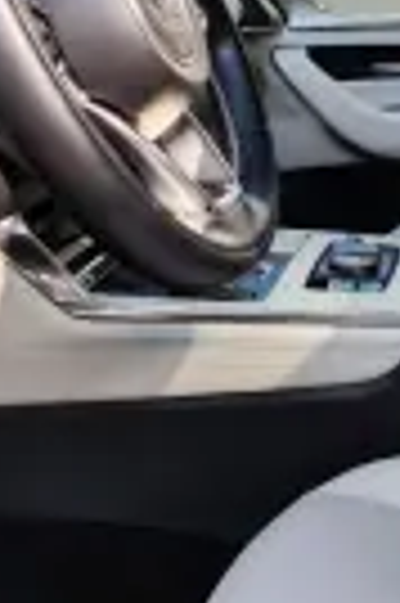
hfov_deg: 19.5
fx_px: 1119
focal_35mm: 67
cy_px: 81
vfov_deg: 29.1
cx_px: 431
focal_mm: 5.25
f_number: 1.75
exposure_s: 1/144
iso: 100
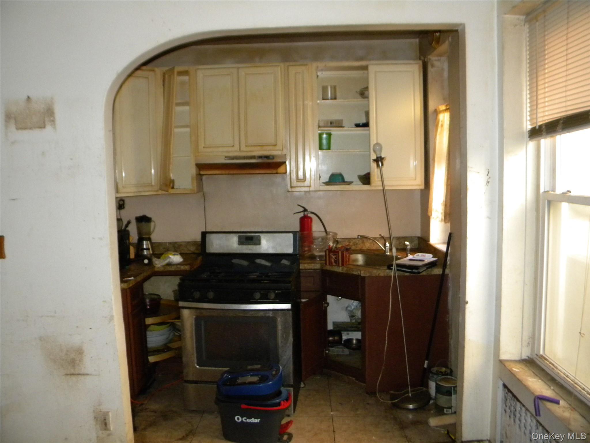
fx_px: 477
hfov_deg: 63.4
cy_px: 222
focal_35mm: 28
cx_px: 295
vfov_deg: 49.7
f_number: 3.5
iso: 400
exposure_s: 1/26
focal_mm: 5
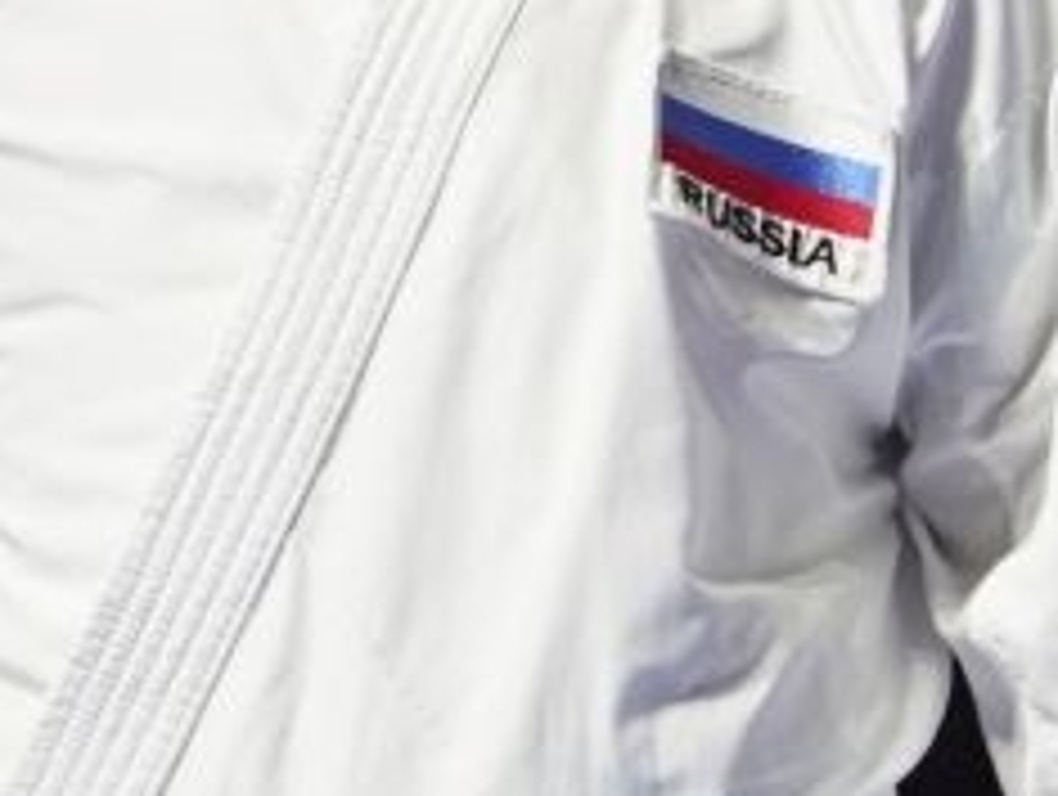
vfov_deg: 1.9
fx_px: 23846
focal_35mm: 779
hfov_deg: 2.5
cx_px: 549
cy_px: 135
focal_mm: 106
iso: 1250
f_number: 2.8
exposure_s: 1/1000
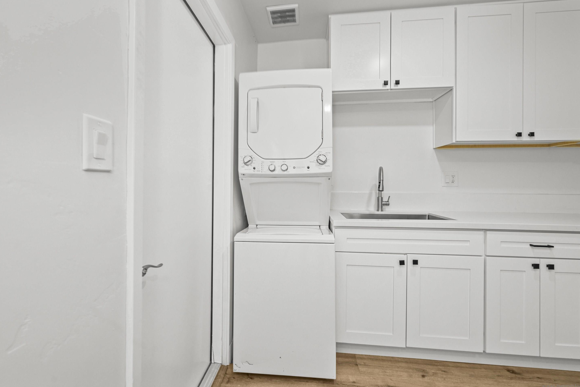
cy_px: 185
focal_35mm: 15
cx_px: 280
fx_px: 242
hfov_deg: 100.4
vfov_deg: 77.3
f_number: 8
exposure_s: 1/2
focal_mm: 14
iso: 100
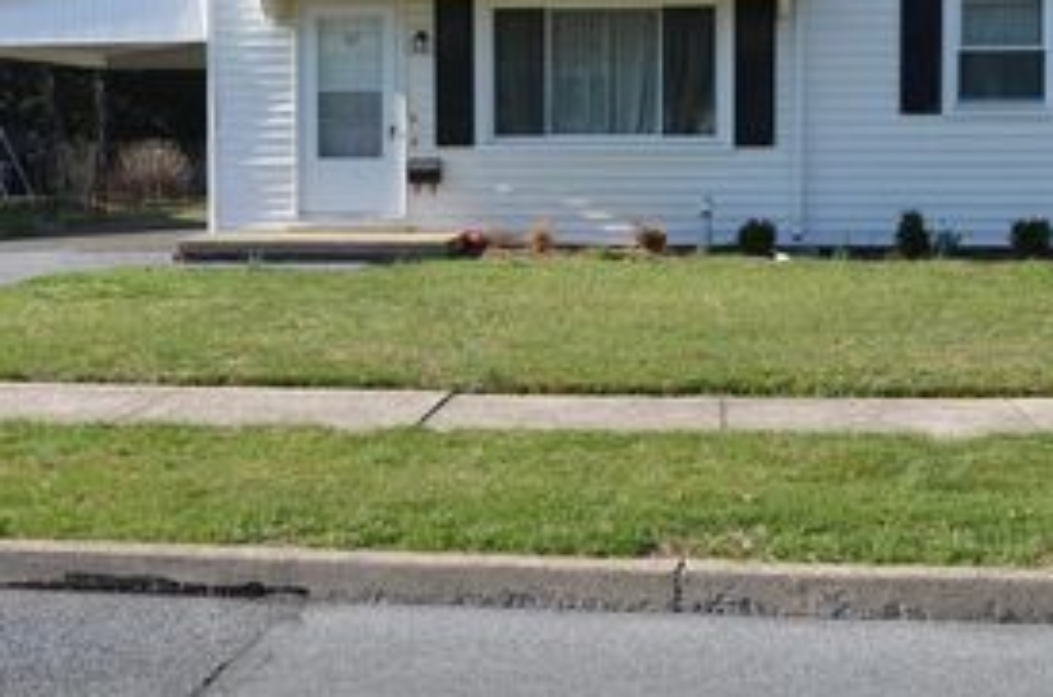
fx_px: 1751
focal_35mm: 60
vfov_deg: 22.4
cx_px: 459
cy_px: 236
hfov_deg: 33.4
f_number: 8
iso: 110
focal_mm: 22
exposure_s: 1/250
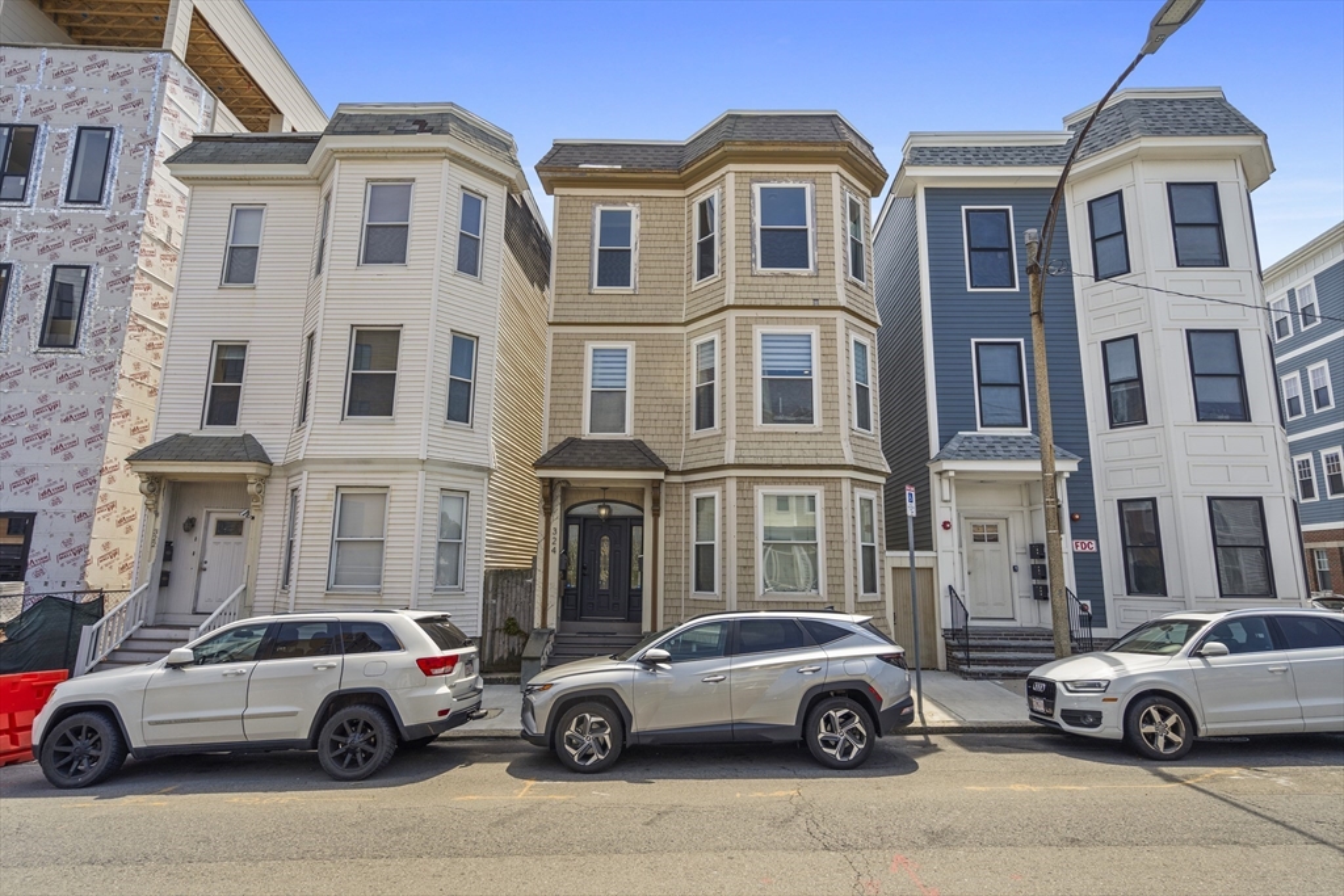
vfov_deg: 70.5
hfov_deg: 93.3
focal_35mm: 17
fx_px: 635
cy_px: 448
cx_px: 672
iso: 320
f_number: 7.1
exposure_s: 1/200
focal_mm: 17
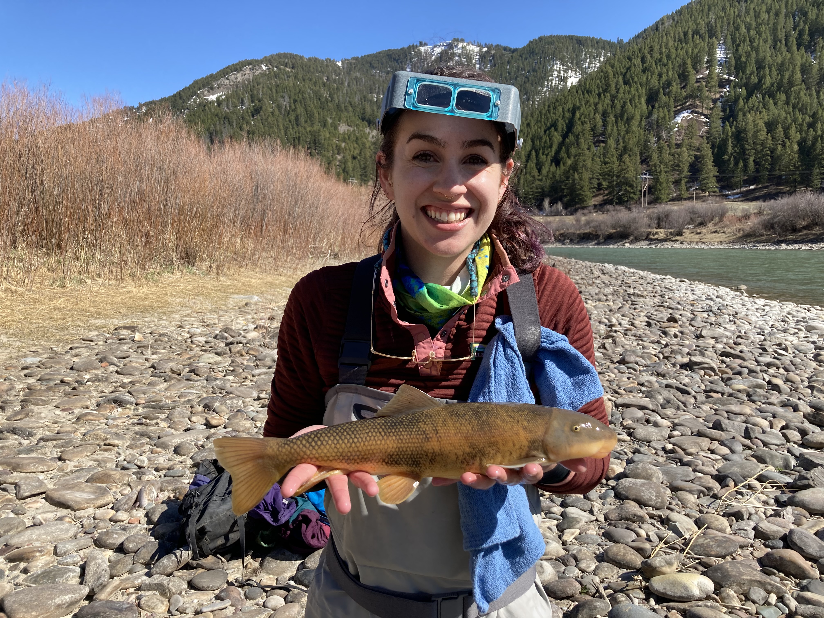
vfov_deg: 49.7
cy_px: 309
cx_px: 412
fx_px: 667
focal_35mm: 28
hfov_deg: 63.4
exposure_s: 1/1116
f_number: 1.8
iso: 20
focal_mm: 3.99
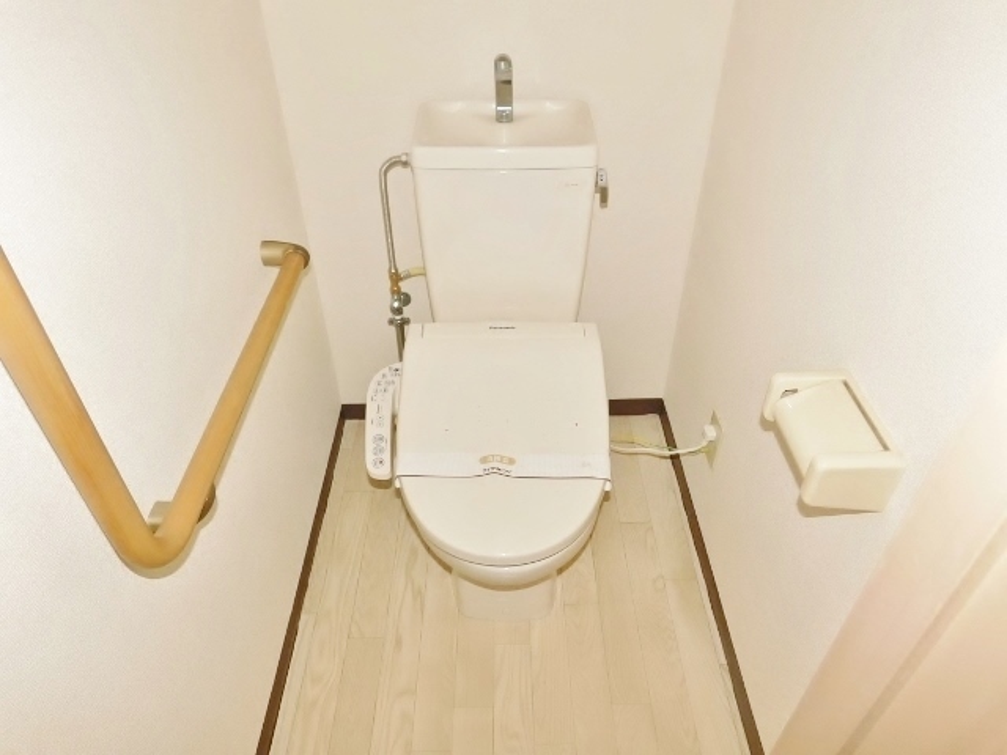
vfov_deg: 56.8
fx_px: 698
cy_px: 378
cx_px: 504
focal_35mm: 24
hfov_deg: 71.6
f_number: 3
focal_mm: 4.1
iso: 200
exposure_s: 1/30
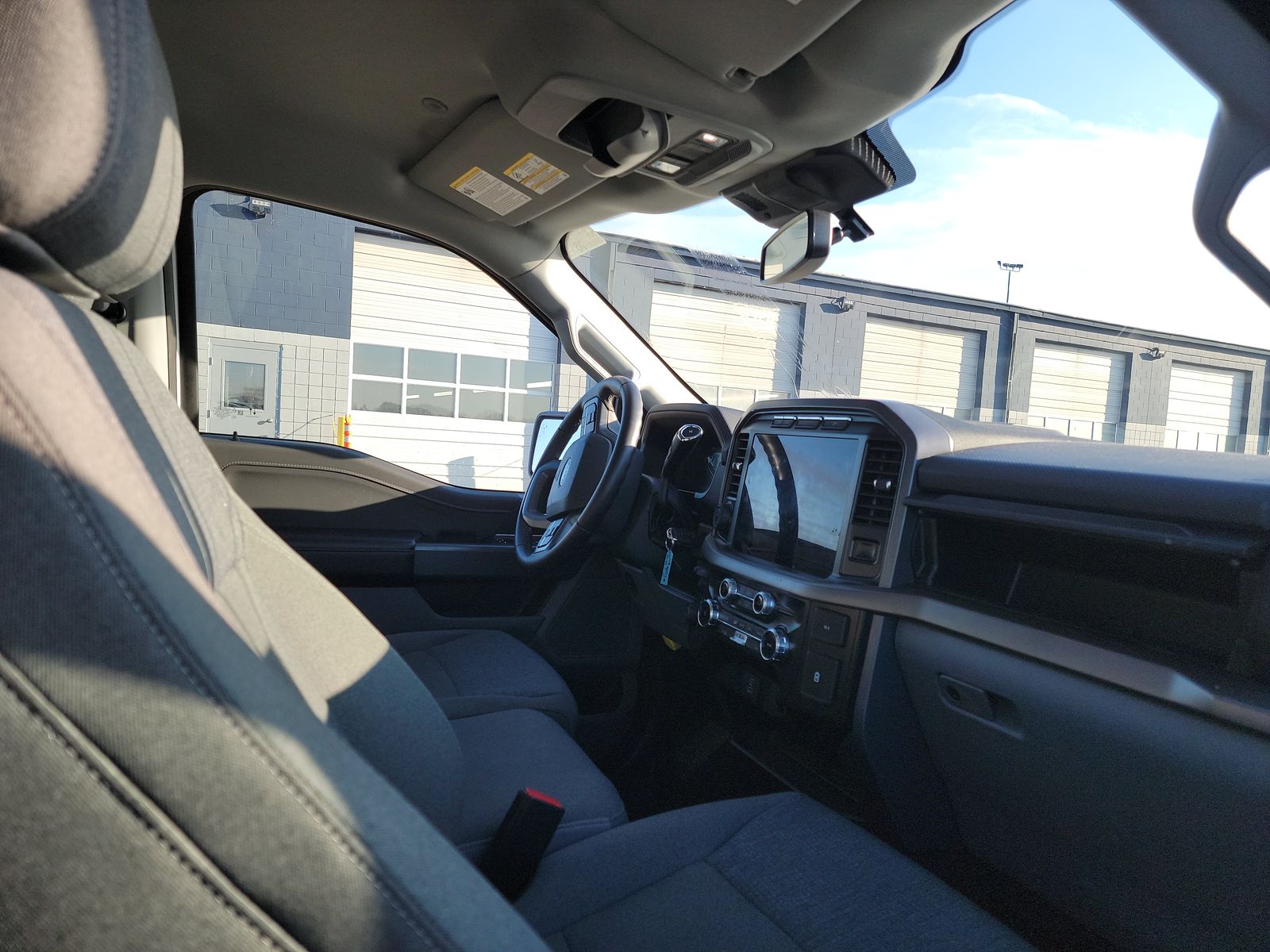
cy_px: 476
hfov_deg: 71.6
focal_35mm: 24
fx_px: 881
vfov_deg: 56.8
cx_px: 635
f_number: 1.8
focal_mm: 6.7
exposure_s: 1/192
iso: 50
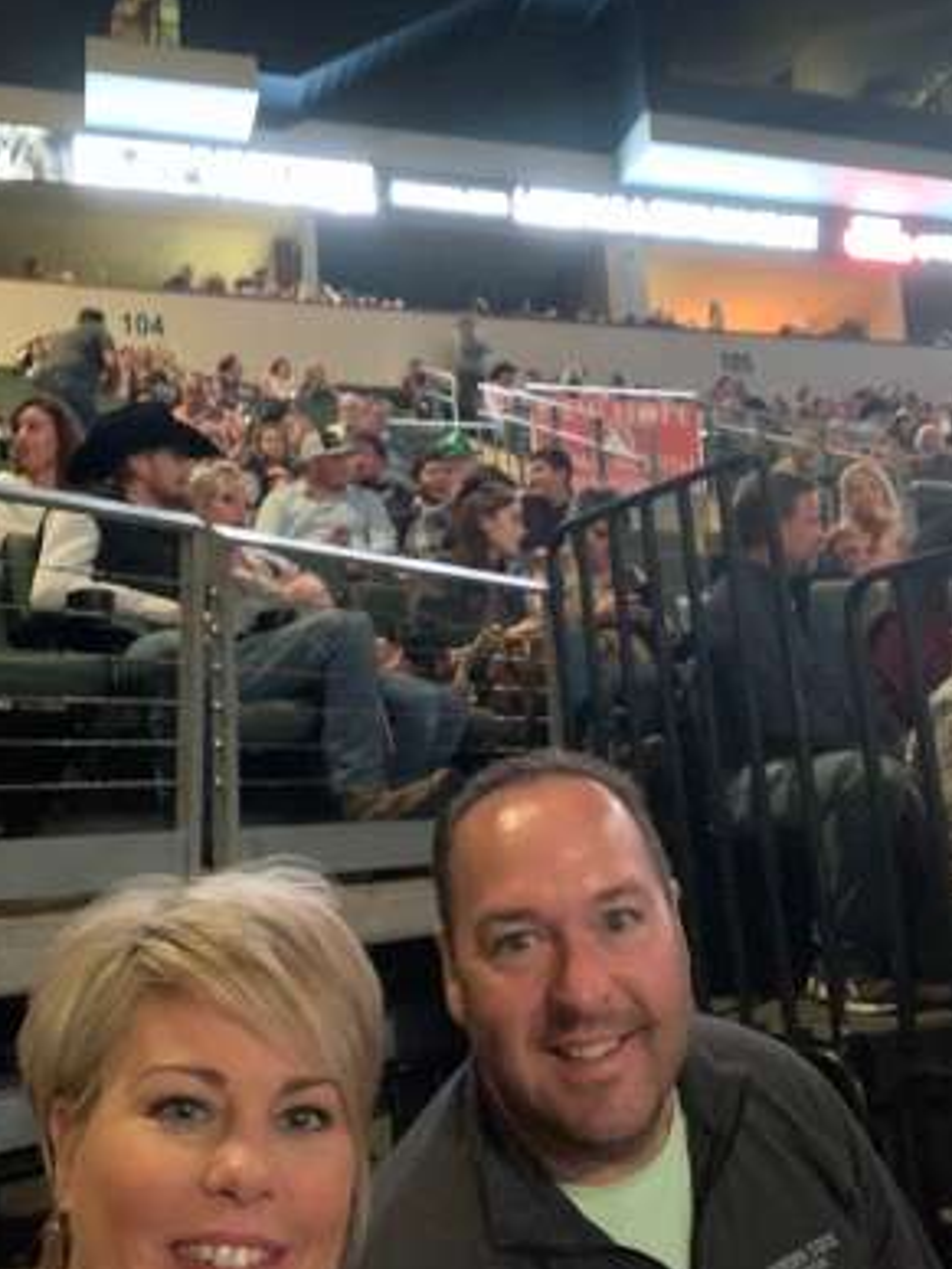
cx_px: 471
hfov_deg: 42.9
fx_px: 1210
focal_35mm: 33
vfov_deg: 55.4
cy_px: 638
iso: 1250
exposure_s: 1/15
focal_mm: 2.87
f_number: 2.2
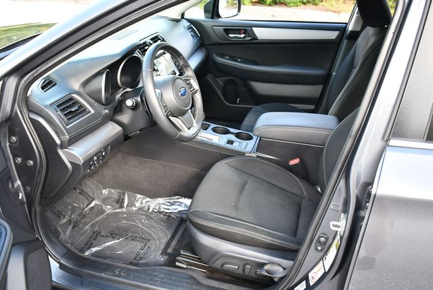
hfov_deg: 53.1
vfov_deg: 36.9
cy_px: 145
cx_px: 216
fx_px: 433
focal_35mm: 36
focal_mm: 18
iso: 800
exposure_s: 1/200
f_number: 3.5
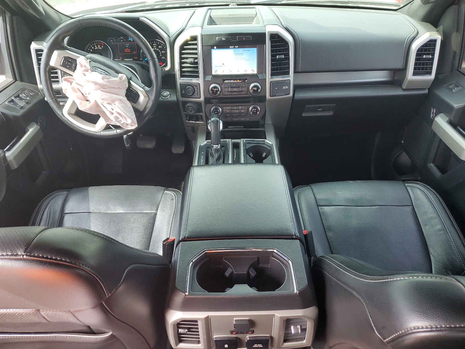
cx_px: 232
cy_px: 174
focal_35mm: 26
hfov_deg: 67.3
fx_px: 349
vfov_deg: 53.1
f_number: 1.5
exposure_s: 1/120
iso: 80
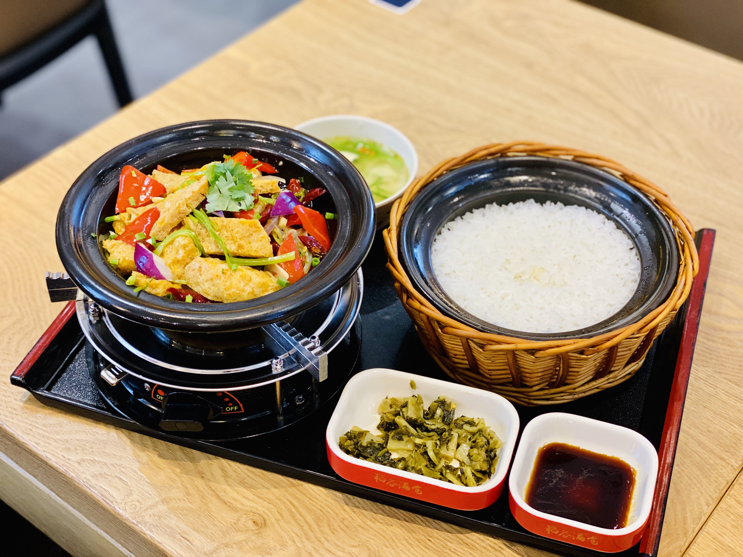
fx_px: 1116
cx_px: 372
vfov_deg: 28.0
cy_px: 278
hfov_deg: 36.8
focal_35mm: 52
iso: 250
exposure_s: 1/100
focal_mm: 6
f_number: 2
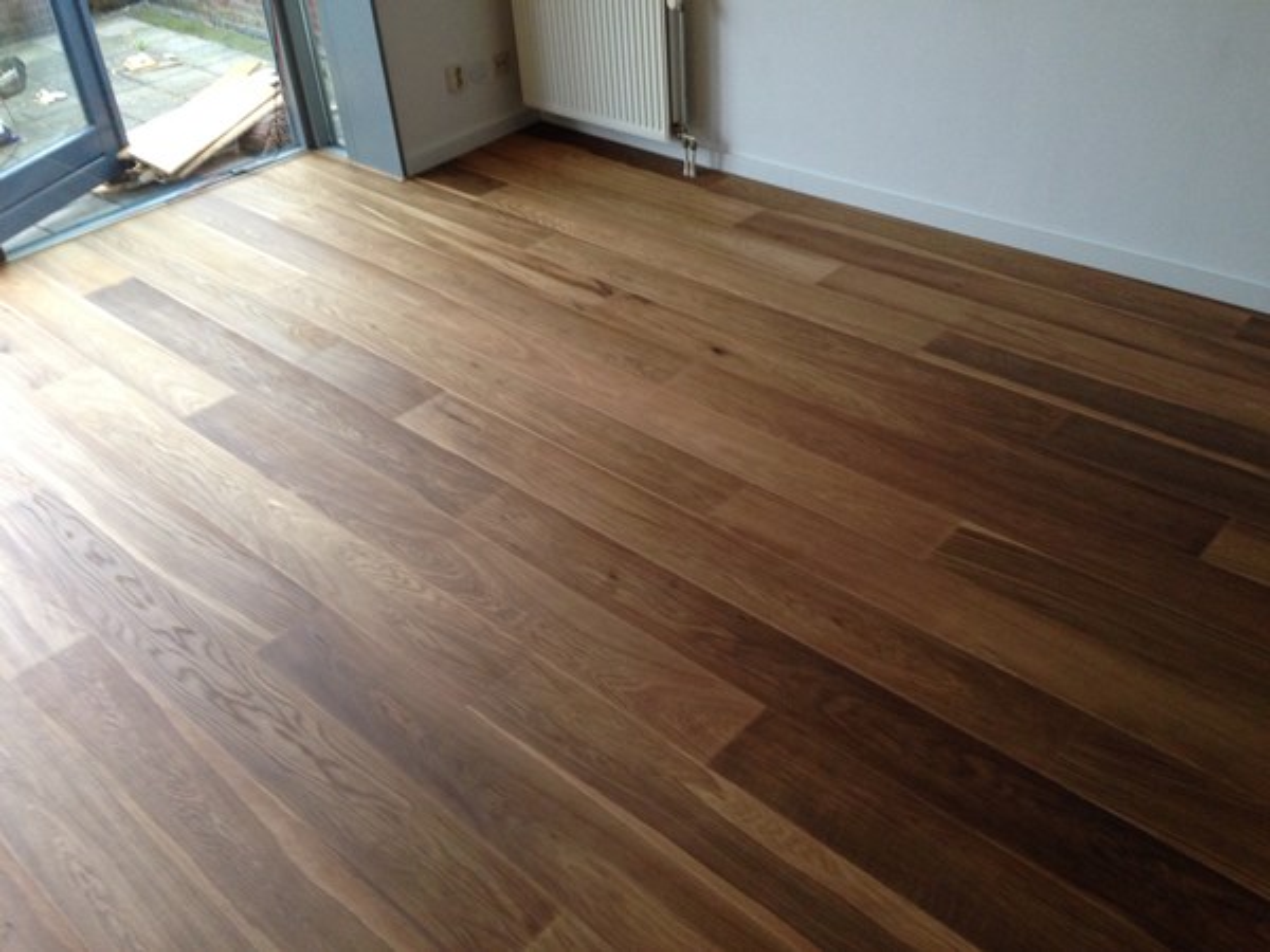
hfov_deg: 55.4
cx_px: 635
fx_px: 1211
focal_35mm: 33
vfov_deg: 42.9
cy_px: 476
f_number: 2.4
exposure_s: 1/20
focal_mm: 4.12
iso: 200
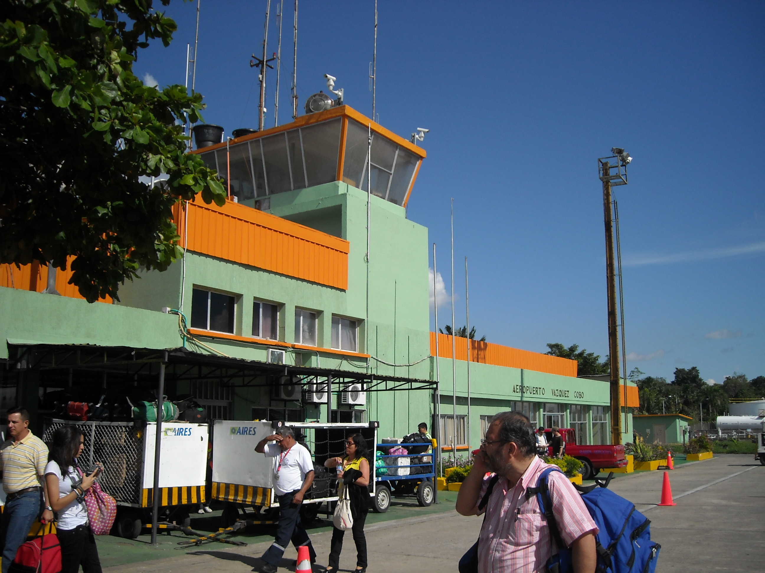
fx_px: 773
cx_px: 382
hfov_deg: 52.6
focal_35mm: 35
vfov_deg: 40.7
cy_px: 286
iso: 64
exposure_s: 1/569
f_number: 5.6
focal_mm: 5.7
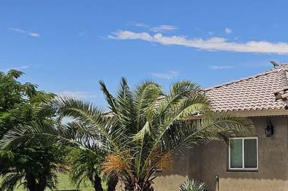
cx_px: 412
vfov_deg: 17.2
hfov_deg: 22.0
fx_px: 631
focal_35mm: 79
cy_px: 118
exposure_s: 1/2116
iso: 10
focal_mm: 6.3
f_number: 1.7
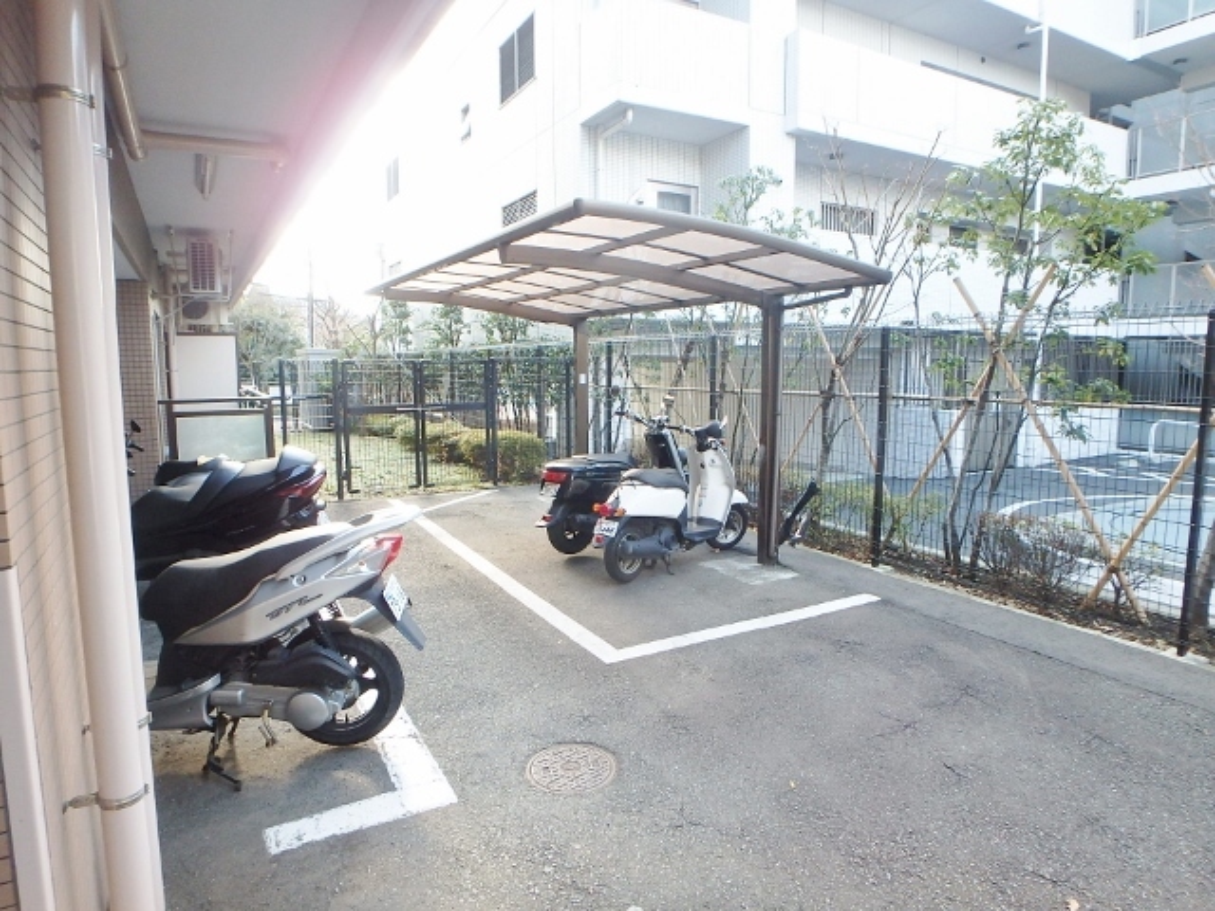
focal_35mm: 21
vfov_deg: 63.4
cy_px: 456
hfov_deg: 79.0
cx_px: 608
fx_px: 737
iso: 160
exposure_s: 1/60
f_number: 3.5
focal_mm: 3.7
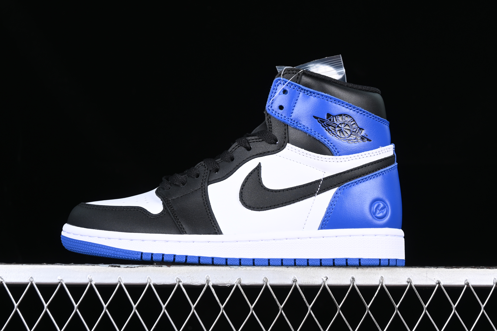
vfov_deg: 18.2
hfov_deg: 27.0
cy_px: 166
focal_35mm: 75
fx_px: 1035
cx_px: 248
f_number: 6.3
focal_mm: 50
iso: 160
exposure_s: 1/60
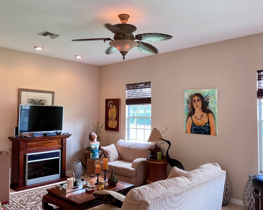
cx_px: 134
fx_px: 241
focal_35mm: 31
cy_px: 102
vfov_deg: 47.1
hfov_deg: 57.2
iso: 125
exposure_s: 1/60
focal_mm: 3
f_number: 1.8
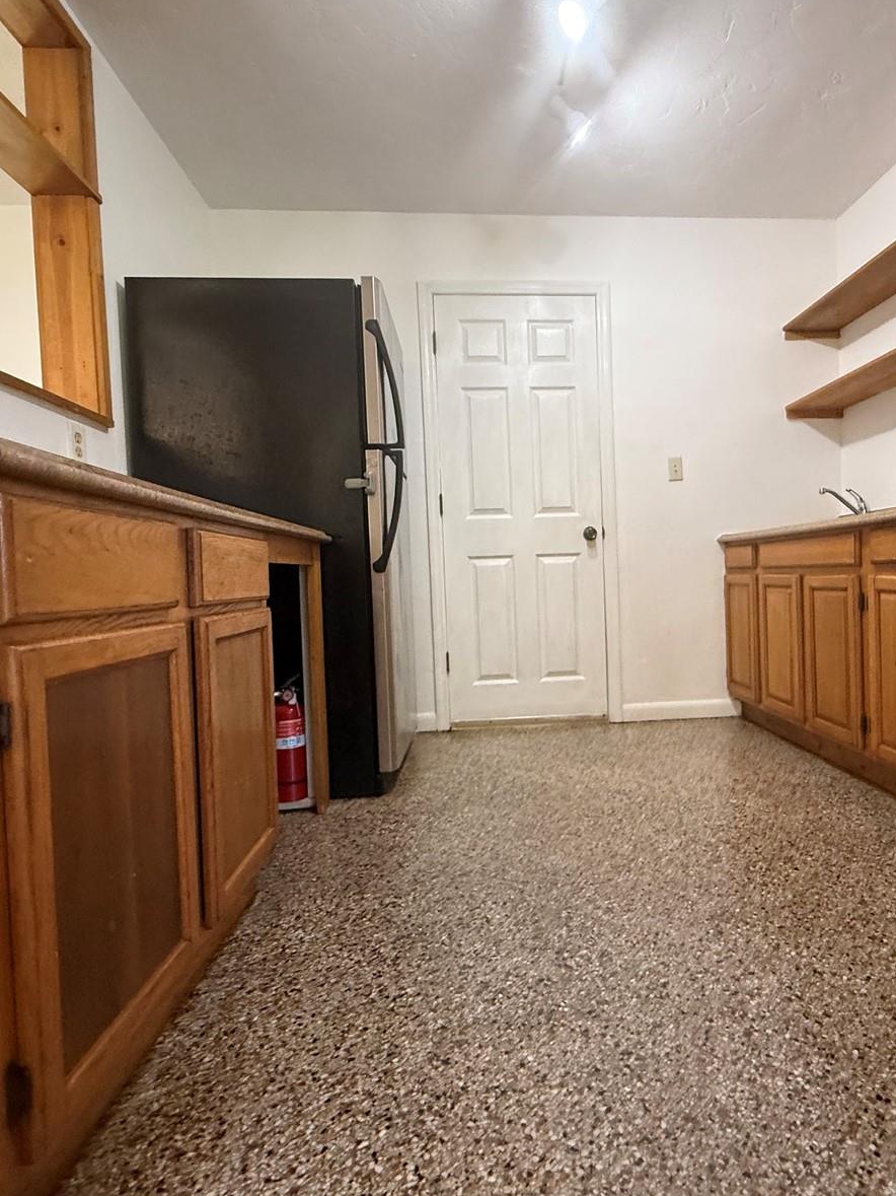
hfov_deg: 68.0
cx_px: 535
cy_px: 596
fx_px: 656
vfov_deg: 84.7
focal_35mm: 19
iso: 250
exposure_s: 1/60
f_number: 2.2
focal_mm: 2.22
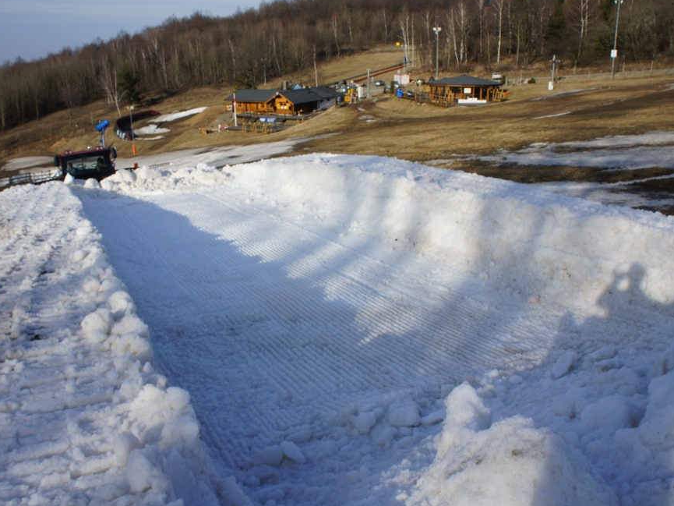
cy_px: 249
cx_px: 344
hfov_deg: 60.0
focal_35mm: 30
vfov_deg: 46.8
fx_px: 584
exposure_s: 1/250
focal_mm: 18
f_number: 11
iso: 200
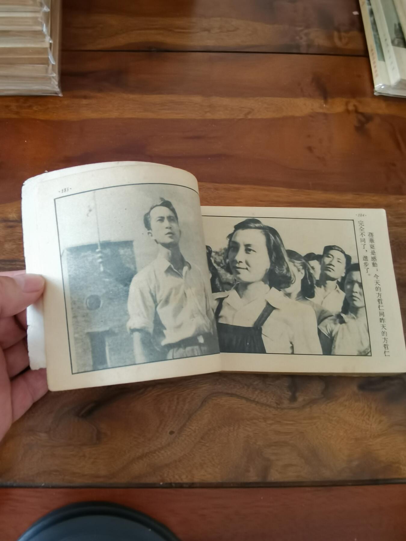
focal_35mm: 27
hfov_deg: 51.4
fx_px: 422
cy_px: 270
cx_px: 203
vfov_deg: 65.3
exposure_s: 1/20
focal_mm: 2.26
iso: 500
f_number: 2.2
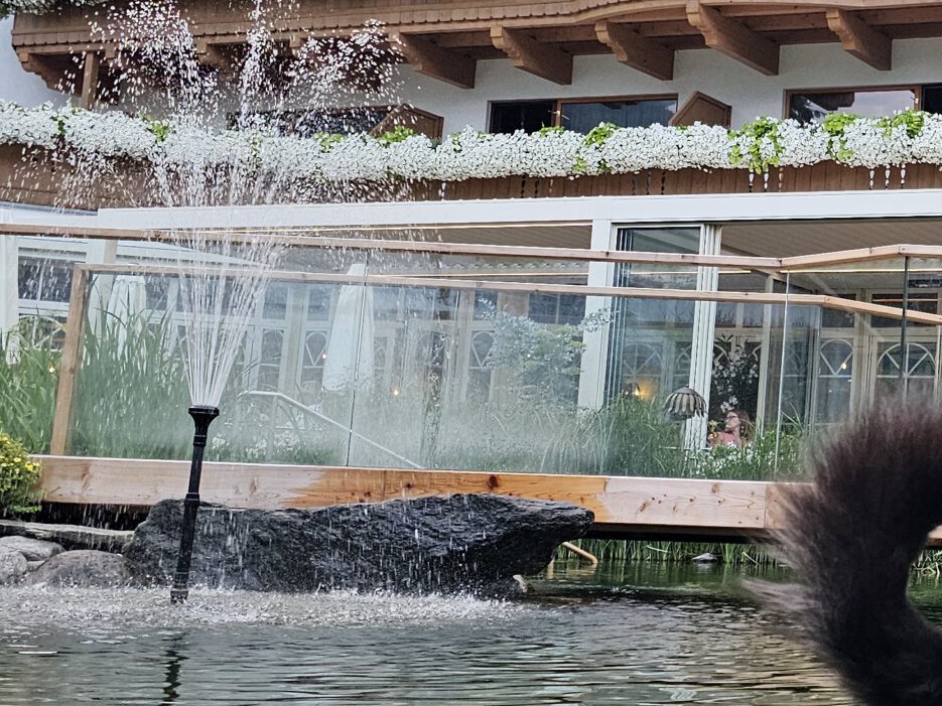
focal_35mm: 63
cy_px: 295
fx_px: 1714
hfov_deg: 27.5
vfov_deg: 23.3
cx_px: 1095
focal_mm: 6.3
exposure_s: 1/190
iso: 160
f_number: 1.7
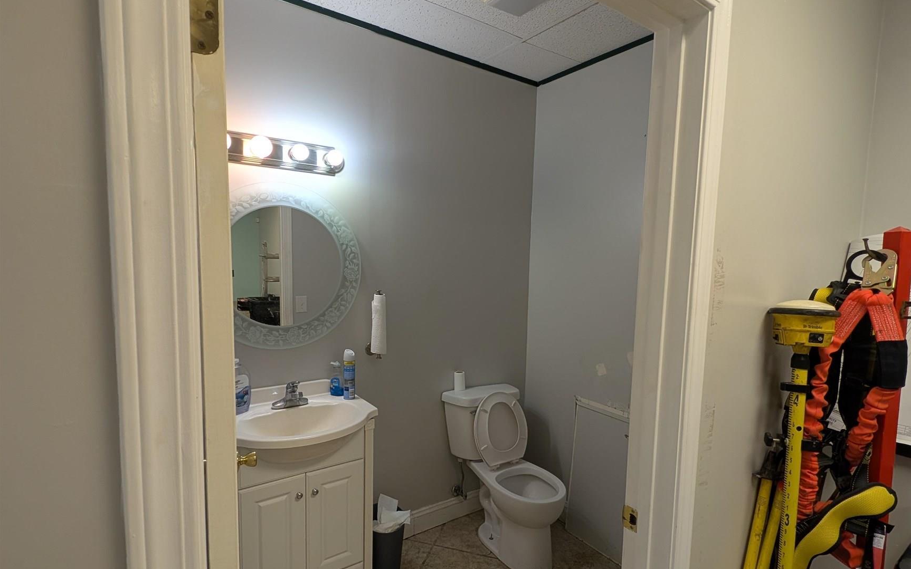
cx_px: 457
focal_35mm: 17
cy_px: 301
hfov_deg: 94.4
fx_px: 422
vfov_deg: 68.0
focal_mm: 2.23
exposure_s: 1/120
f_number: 1.95
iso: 75
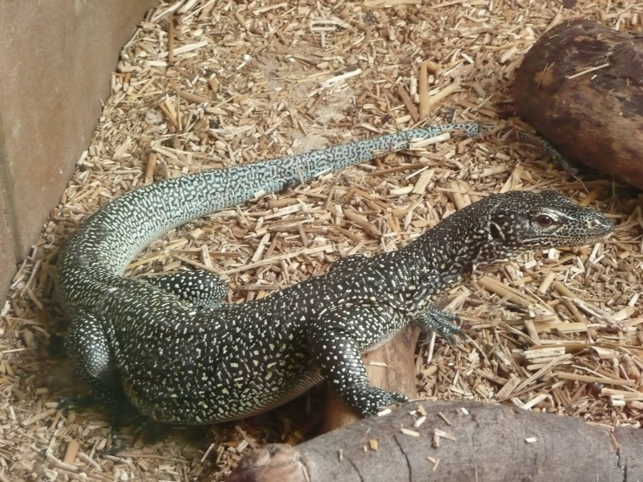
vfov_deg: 10.1
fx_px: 2731
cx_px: 322
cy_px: 241
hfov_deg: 13.4
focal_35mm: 147
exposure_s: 1/30
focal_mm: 24.2
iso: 320
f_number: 4.8
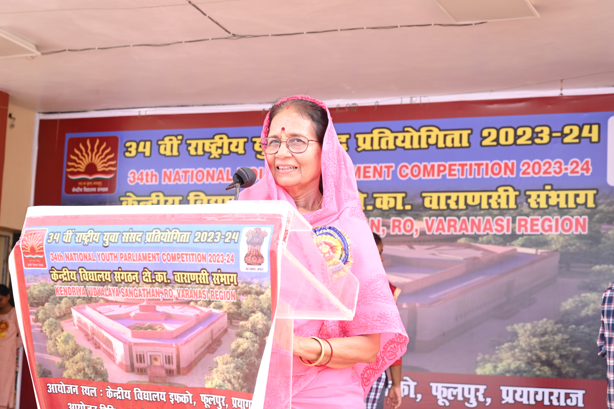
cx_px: 307
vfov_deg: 19.4
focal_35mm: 70
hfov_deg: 28.9
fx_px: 1193
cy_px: 204
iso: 500
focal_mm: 70
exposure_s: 1/125
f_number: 9
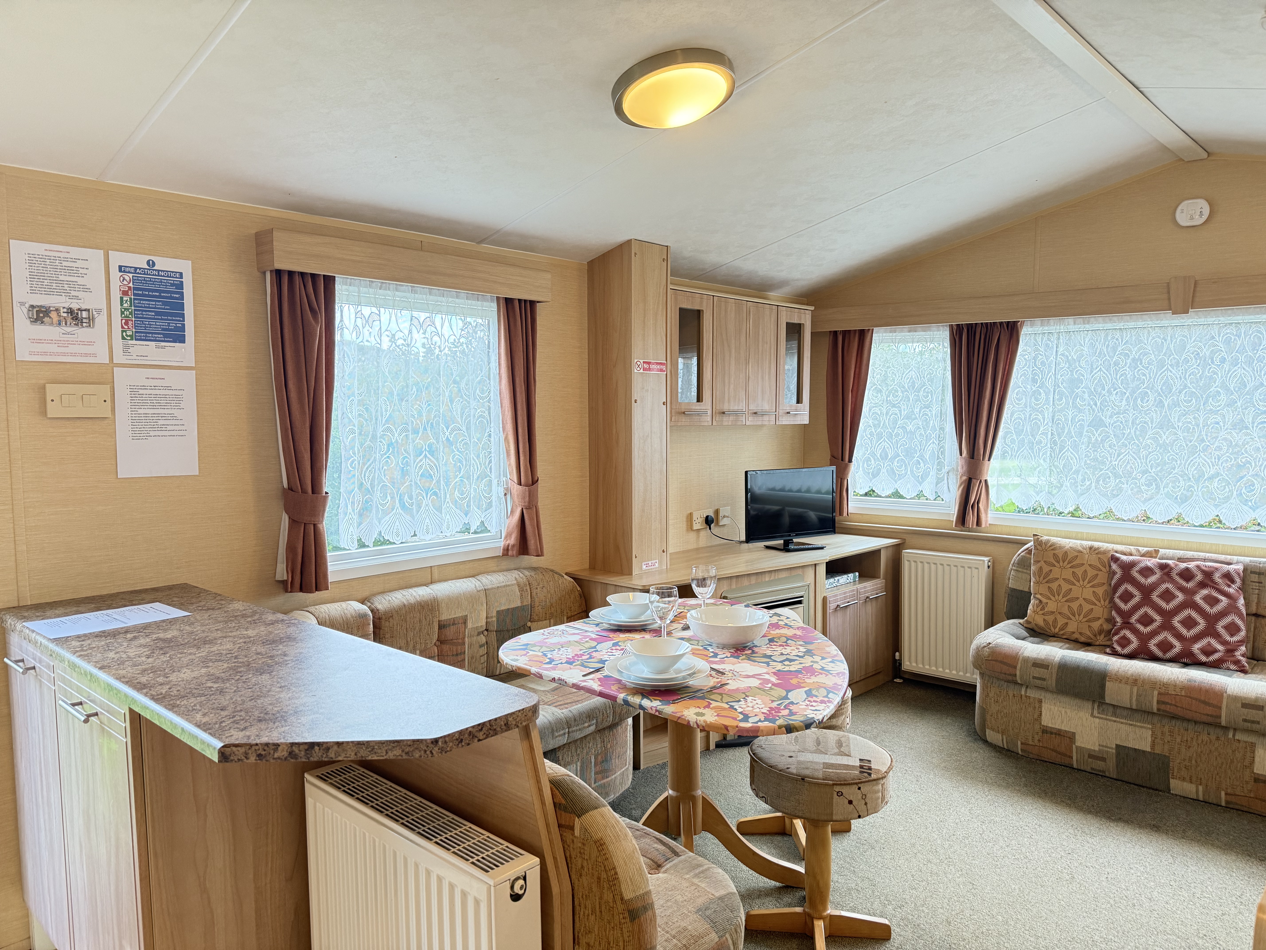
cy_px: 475
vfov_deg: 56.8
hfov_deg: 71.6
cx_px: 633
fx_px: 878
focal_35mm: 24
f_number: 1.78
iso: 320
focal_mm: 6.76
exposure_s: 1/50
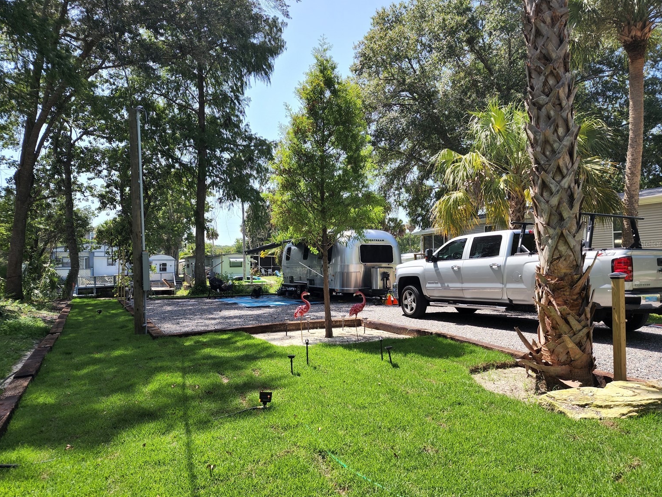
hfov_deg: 71.6
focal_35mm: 24
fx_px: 459
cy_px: 243
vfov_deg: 56.8
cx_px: 334
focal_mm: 6.4
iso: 12
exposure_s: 1/472
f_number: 1.8
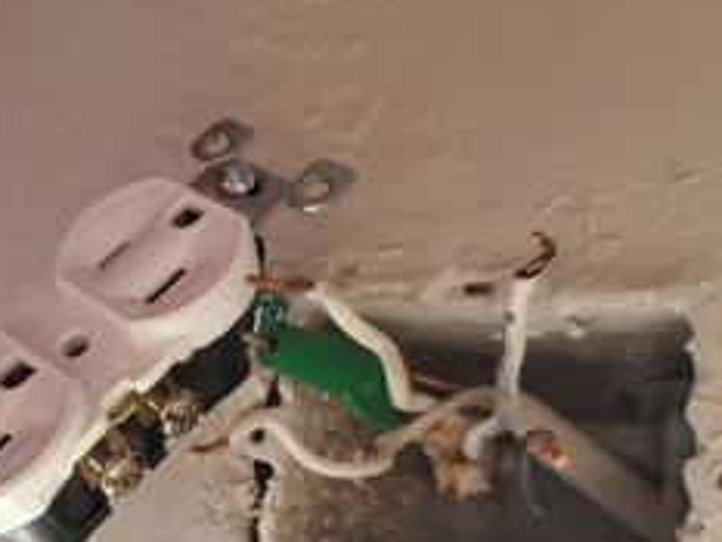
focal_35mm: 45
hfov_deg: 41.2
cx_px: 211
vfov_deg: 31.7
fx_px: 939
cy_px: 404
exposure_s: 1/39
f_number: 1.5
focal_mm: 4.3
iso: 400
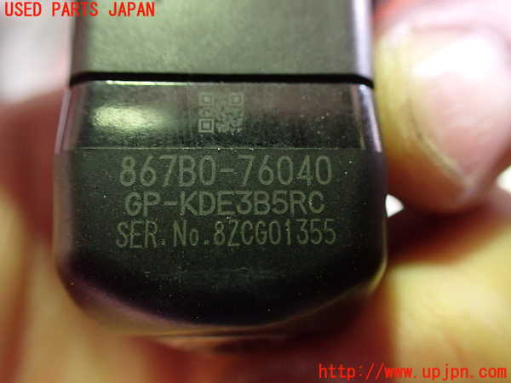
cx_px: 256
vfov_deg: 46.8
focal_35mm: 30
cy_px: 192
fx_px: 443
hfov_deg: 60.0
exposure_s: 1/30
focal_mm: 5.4
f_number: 2.3
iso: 1000
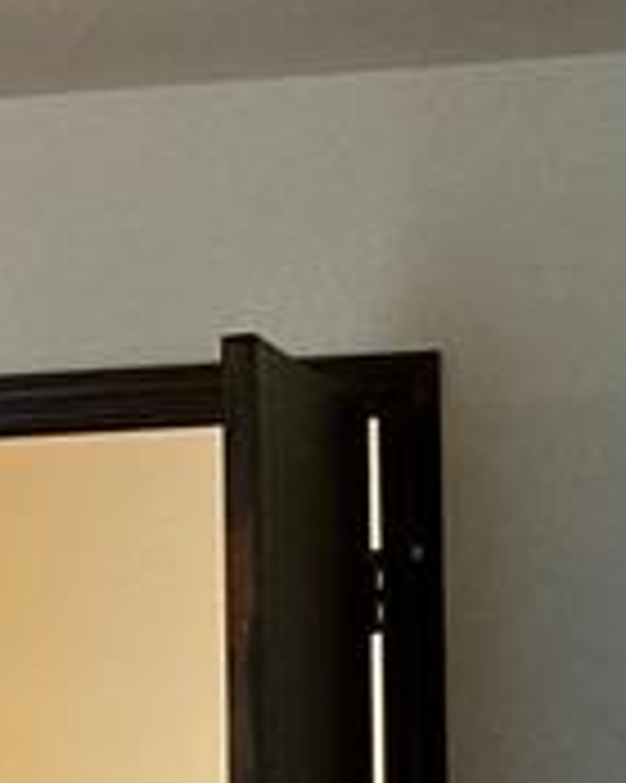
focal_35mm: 161
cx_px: -473
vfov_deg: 11.6
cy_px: 1058
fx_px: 3732
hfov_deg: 9.2
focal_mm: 3.99
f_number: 1.8
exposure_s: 1/40
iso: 320
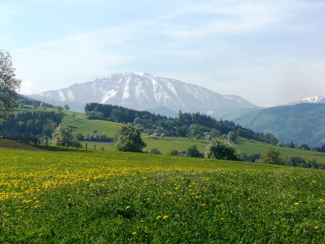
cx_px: 162
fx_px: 1070
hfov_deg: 17.3
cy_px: 122
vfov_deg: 13.0
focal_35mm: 114
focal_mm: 18.9
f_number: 7.6
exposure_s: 1/320
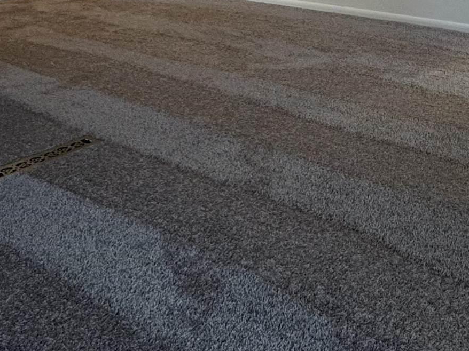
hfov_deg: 38.2
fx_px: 664
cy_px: -73
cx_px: 332
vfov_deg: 26.3
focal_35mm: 49
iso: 250
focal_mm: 2.22
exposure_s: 1/60
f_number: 2.2
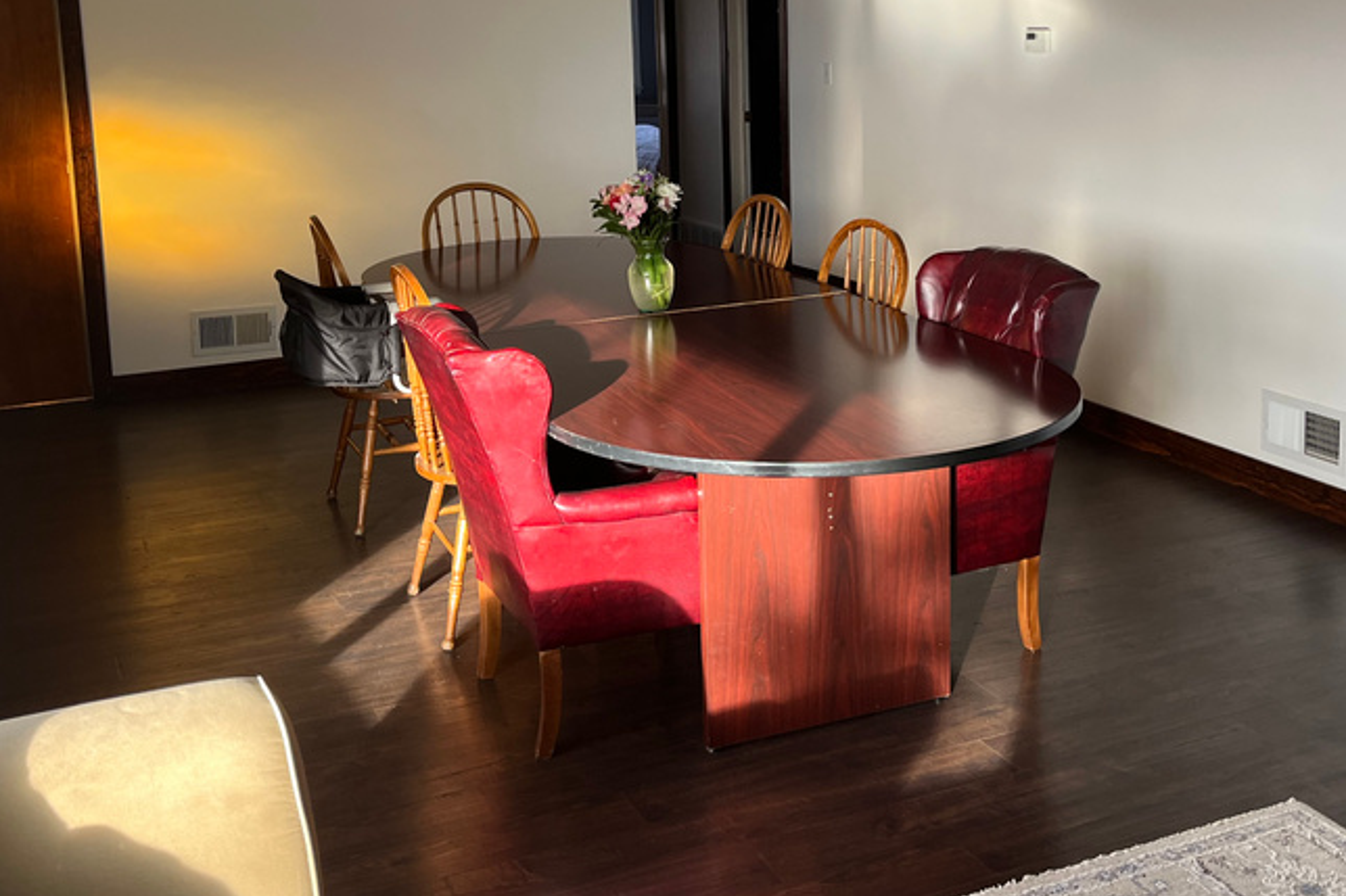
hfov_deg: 45.4
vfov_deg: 30.8
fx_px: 1607
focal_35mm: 43
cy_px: 249
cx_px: 702
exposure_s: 1/121
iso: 64
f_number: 1.6
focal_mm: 5.1
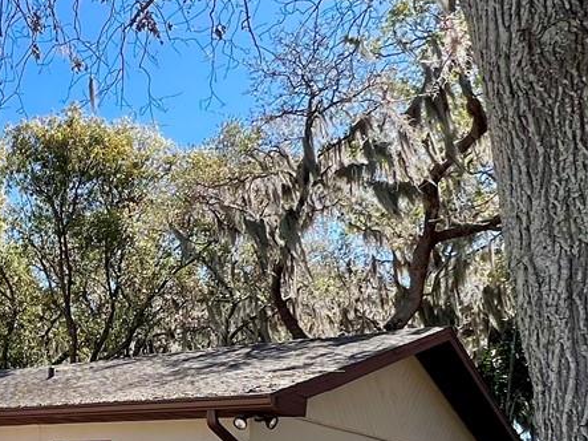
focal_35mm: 47
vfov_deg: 28.4
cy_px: 468
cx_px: -16
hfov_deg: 36.0
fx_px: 798
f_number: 1.8
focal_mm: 1.57
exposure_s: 1/605
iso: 32
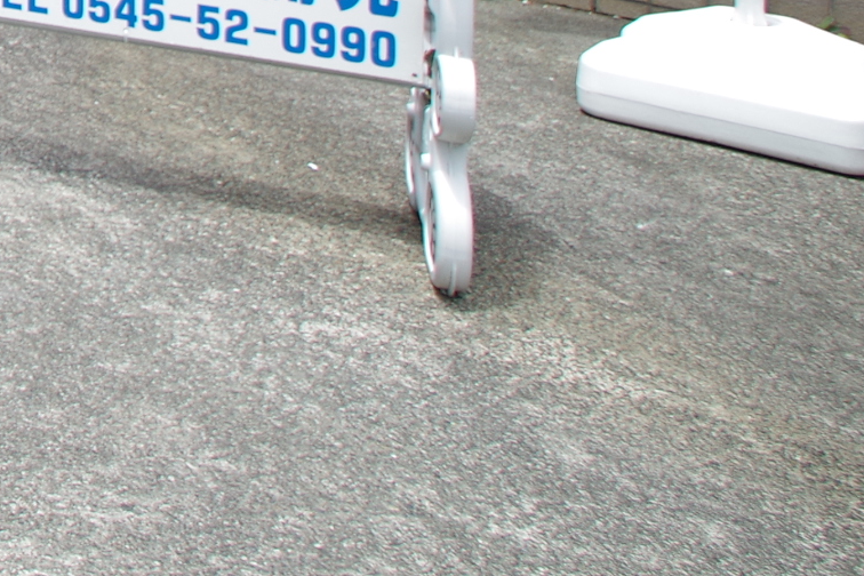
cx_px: -728
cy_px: -541
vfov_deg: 16.5
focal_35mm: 65
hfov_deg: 20.6
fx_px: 1560
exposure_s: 1/160
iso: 100
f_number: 7.1
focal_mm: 11.25
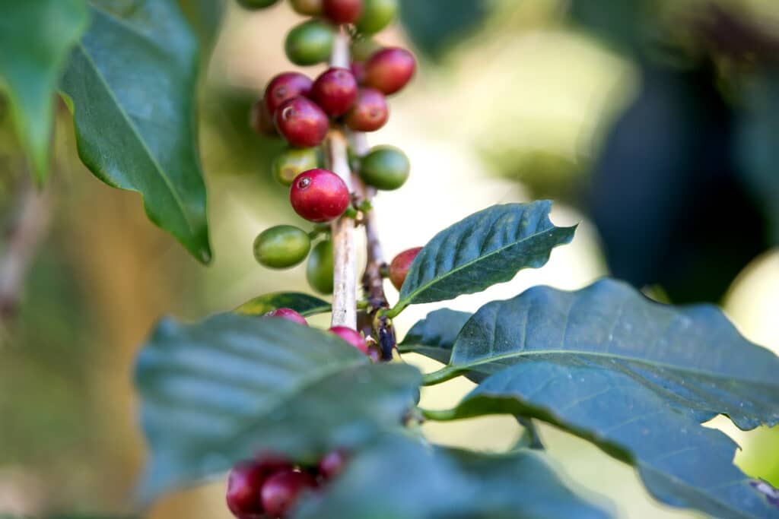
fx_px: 4328
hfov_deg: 10.3
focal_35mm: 200
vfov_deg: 6.9
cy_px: 260
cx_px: 390
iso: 125
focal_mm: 200
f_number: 2.8
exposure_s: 1/100
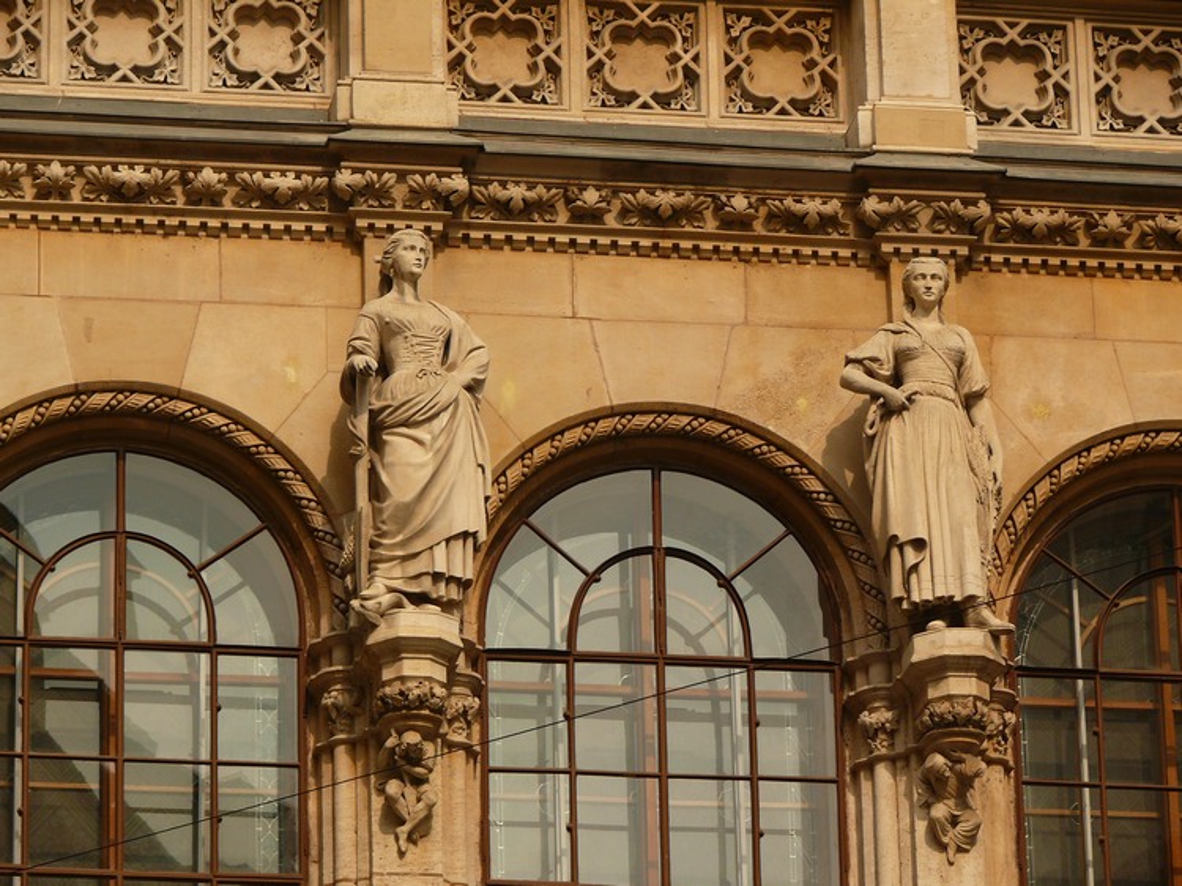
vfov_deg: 8.3
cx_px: 591
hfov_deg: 11.0
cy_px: 443
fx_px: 6110
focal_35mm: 179
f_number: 4.5
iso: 100
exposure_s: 1/250
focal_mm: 37.8
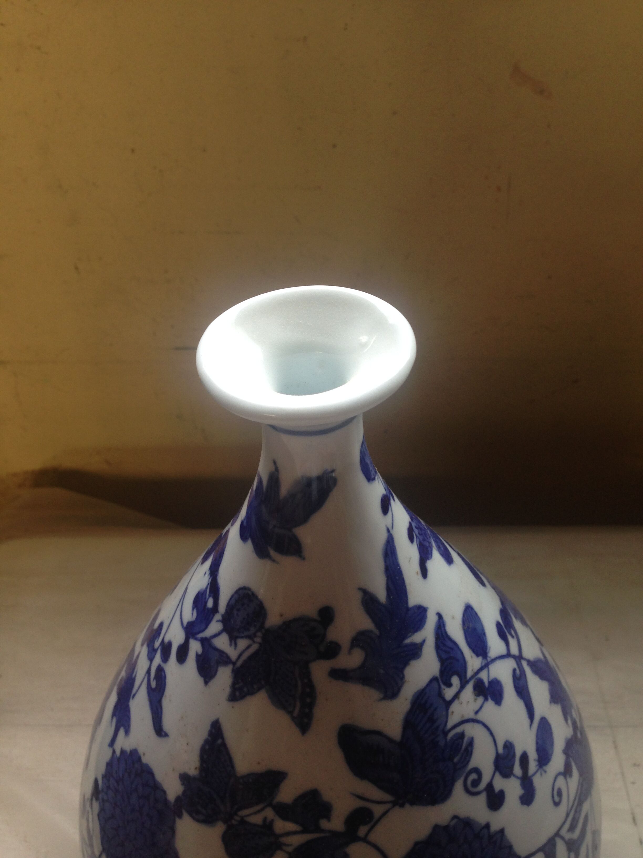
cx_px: 322
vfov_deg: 55.4
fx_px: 817
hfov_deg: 42.9
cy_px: 429
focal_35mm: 33
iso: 64
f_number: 2.4
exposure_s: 1/20
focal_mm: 4.12
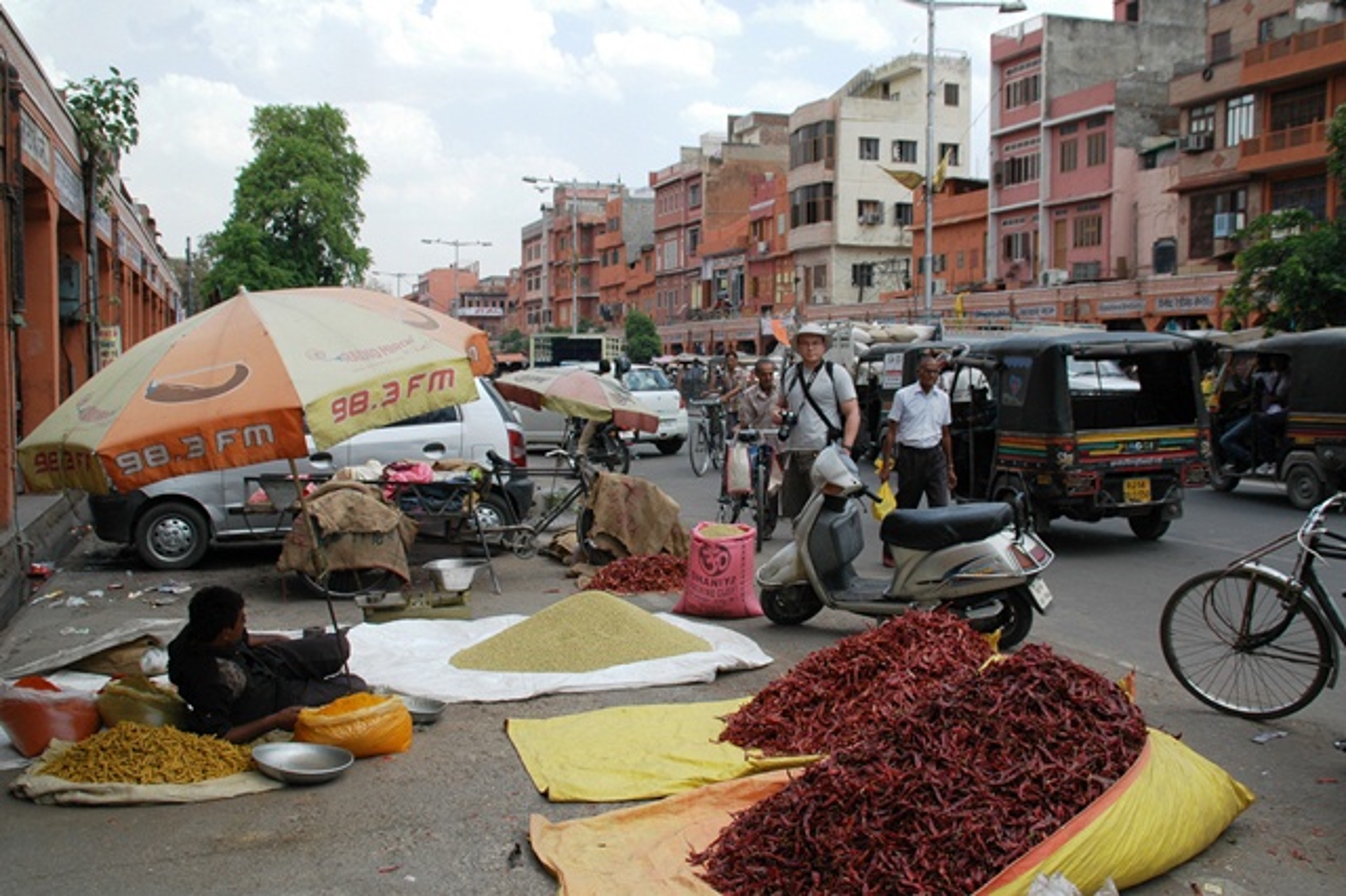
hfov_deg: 51.3
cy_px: 448
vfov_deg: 35.5
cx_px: 673
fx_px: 1401
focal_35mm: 38
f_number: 9
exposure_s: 1/320
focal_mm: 25
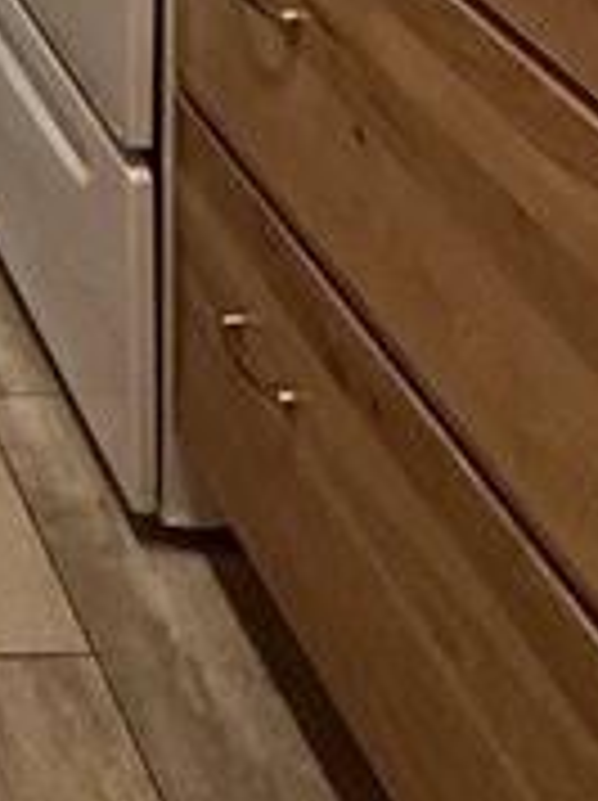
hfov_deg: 14.3
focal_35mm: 85
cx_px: -616
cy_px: -868
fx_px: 1963
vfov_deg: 16.5
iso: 320
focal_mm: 2.22
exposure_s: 1/60
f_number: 2.2
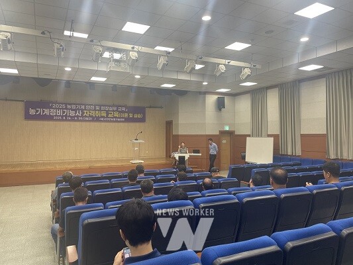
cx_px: 176
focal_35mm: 26
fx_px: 265
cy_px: 132
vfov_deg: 53.1
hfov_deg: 67.3
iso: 100
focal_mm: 4.2
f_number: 1.6
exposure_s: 1/120
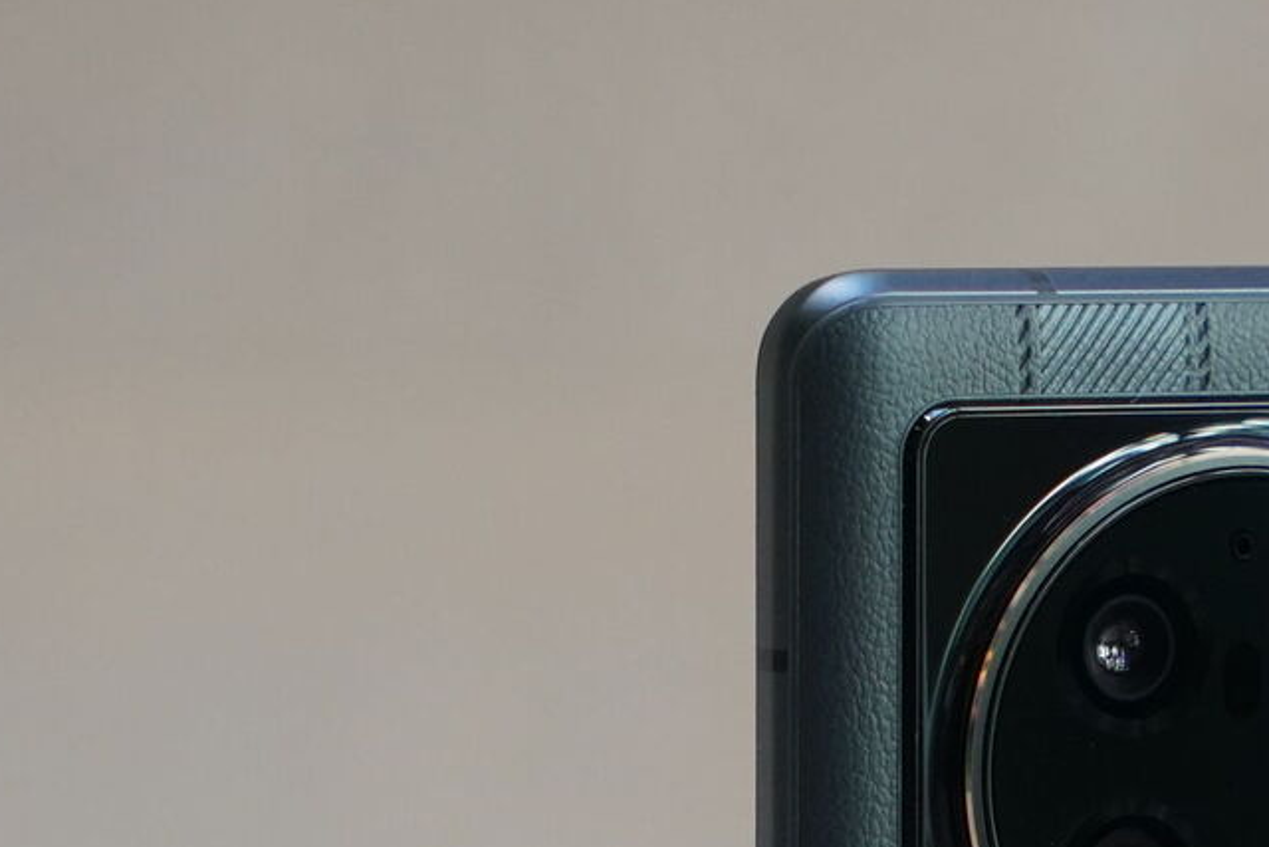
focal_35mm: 210
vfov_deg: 6.5
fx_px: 7404
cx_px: 1495
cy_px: 893
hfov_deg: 9.7
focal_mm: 70
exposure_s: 1/160
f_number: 5.6
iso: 3200
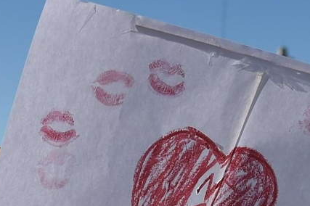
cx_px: -86
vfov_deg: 9.1
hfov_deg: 13.2
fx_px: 1291
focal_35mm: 150
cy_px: 180
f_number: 8
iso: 200
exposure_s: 1/1250
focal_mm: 32
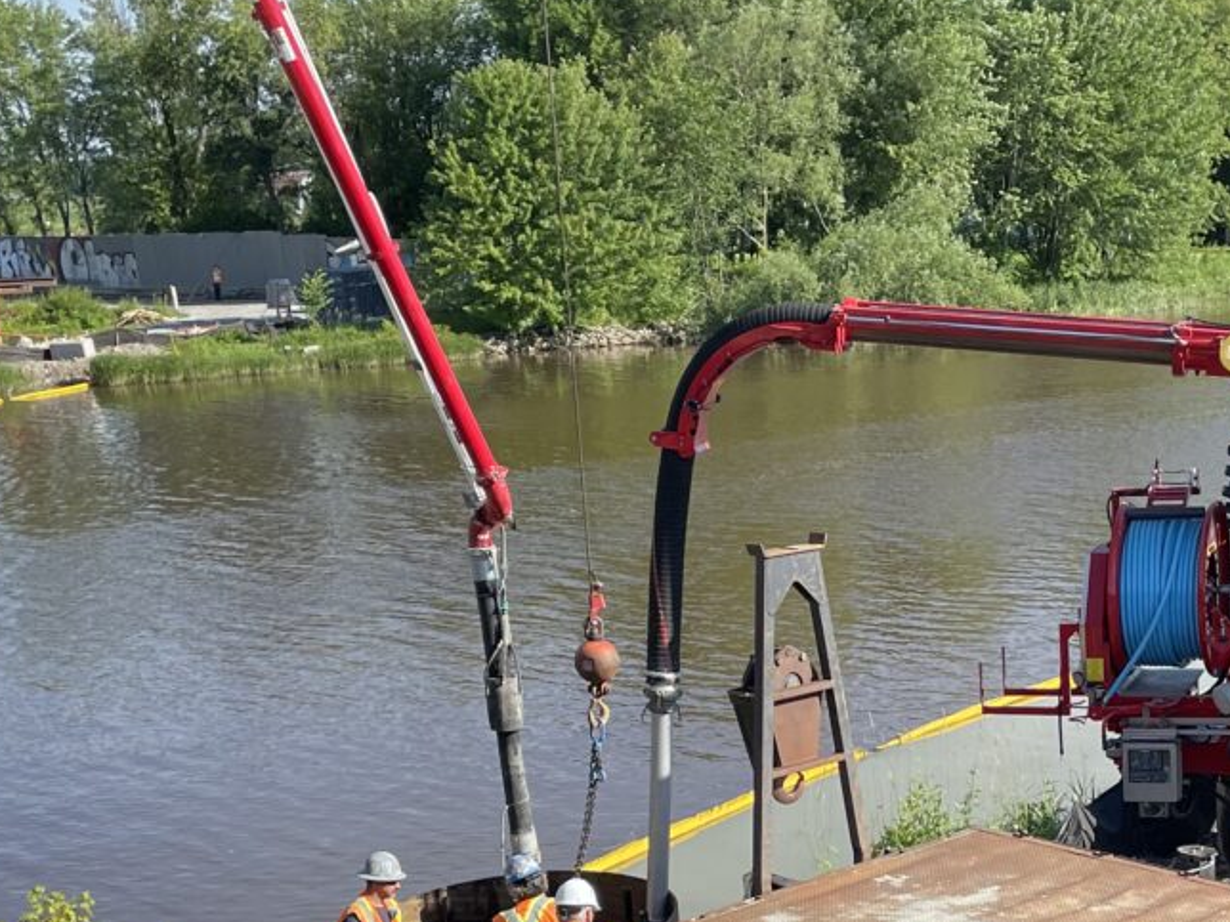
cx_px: 982
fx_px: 2203
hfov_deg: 30.4
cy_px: 890
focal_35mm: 62
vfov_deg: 22.8
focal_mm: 4.2
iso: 32
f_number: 1.6
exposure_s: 1/1453
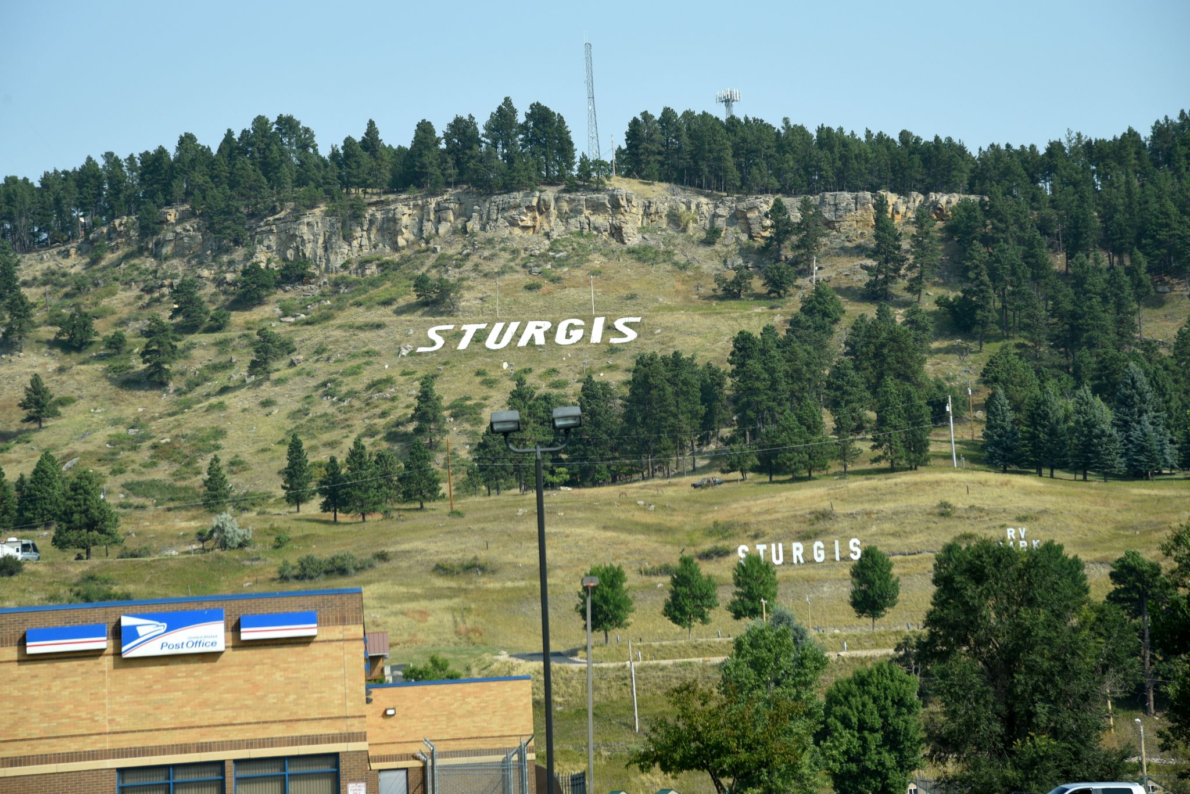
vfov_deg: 11.4
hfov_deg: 17.1
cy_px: 397
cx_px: 595
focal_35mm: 120
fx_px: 3968
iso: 400
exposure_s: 1/800
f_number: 7.1
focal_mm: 120
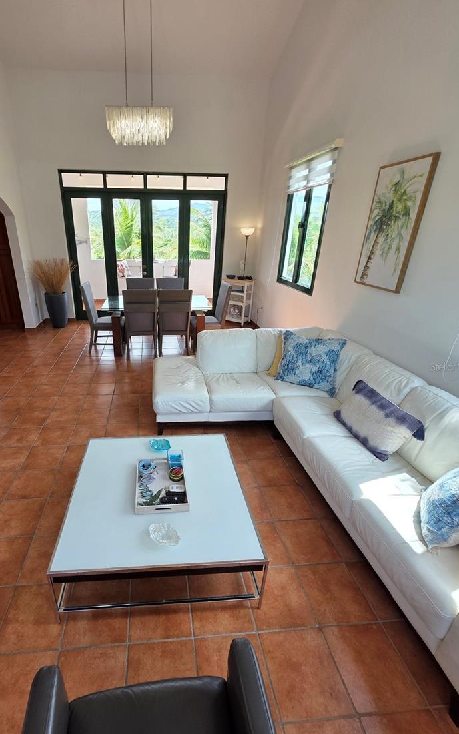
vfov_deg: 101.5
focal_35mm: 15
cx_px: 177
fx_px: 300
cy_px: 366
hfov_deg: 73.8
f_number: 1.9
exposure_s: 1/159
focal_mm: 2.2
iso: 40
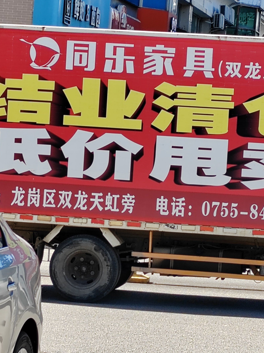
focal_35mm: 179
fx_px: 1821
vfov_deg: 11.0
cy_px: 171
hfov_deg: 8.3
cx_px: 142
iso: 100
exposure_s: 1/270
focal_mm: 6.14
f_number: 1.8
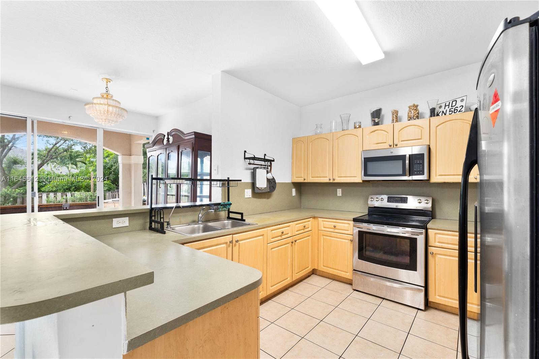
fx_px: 232
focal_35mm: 16
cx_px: 270
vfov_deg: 75.5
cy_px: 180
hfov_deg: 98.6
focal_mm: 15.5
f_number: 9
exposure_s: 1.6
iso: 100
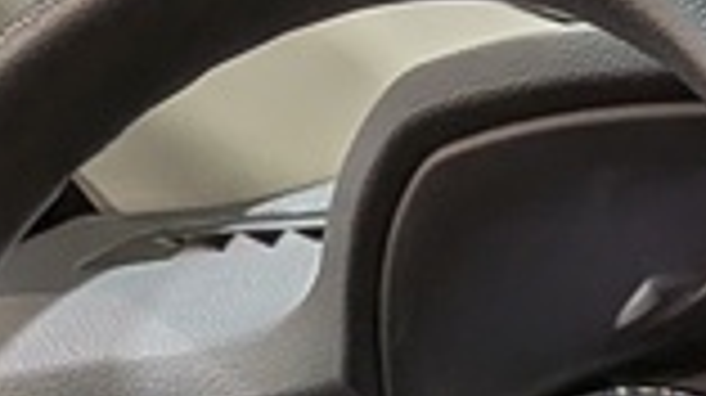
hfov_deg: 11.4
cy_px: 1251
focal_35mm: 171
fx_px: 3198
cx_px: 1385
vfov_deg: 6.4
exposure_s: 1/134
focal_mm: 4.53
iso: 28
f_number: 1.7
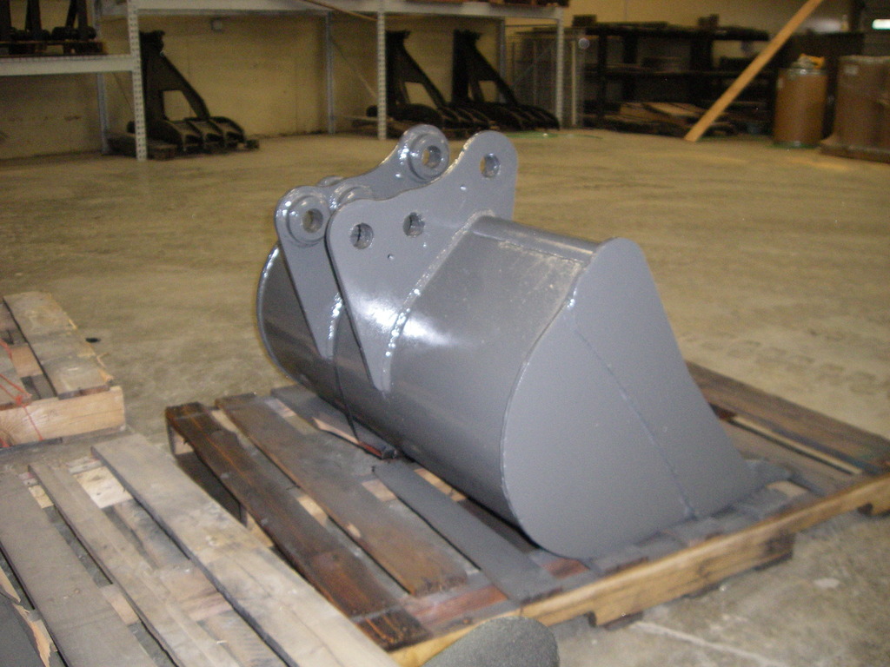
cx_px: 445
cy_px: 334
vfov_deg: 37.7
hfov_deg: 49.0
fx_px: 977
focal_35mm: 38
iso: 400
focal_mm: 6.2
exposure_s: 1/50
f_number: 2.7
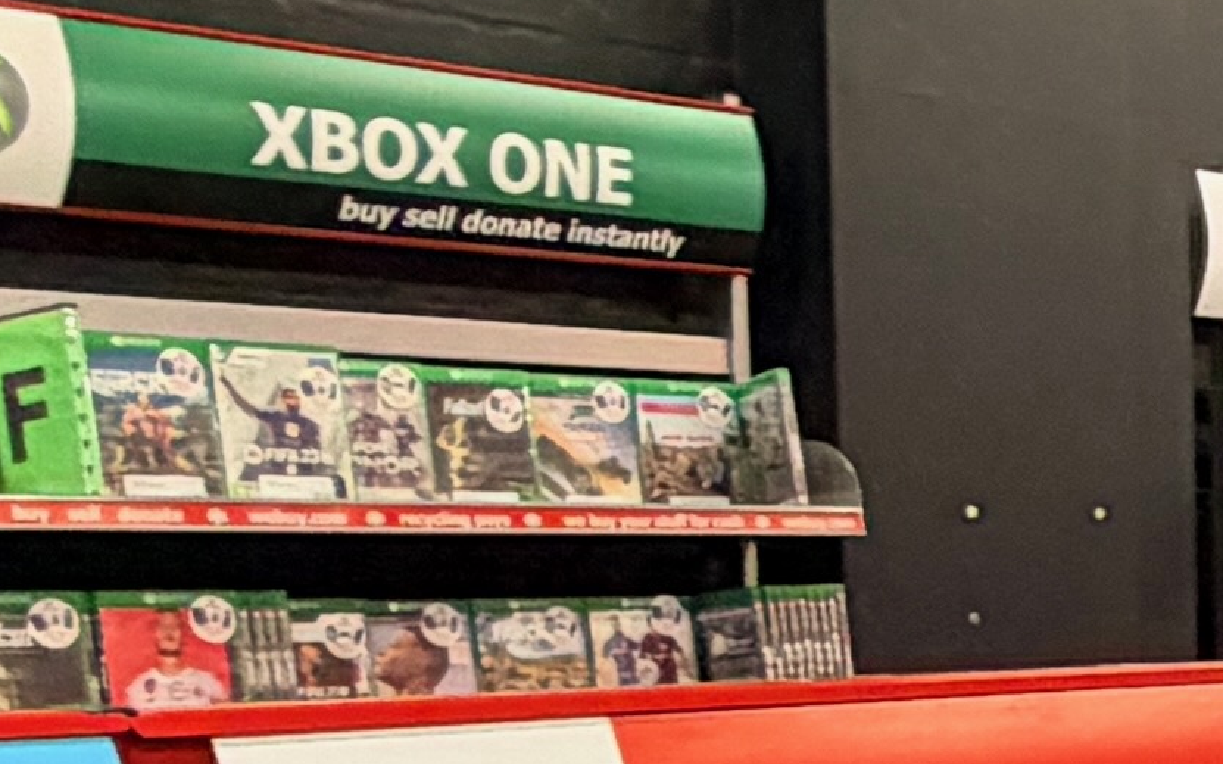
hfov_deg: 16.0
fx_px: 3399
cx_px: 2424
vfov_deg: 12.6
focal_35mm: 102
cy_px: 817
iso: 200
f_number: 2.2
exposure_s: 1/50
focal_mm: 2.22
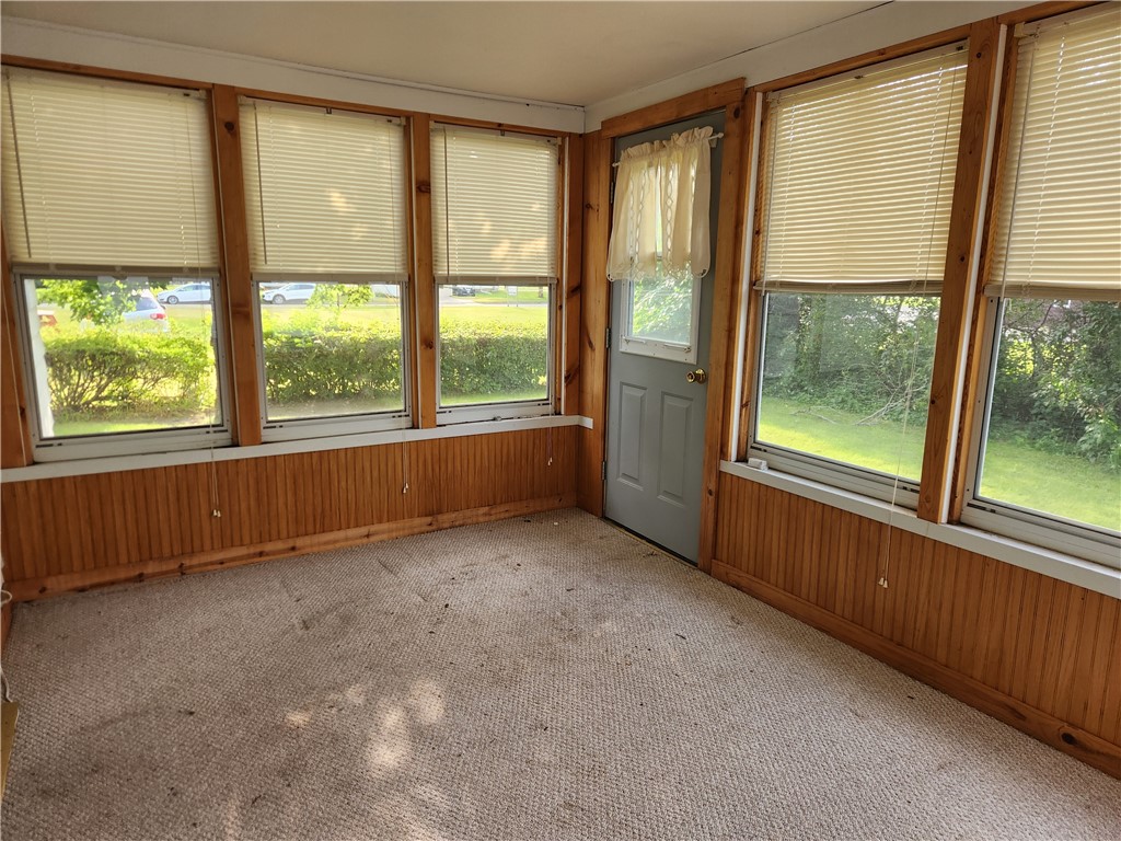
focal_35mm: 23
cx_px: 560
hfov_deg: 73.9
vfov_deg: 58.9
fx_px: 745
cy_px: 420
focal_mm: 5.4
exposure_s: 1/180
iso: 125
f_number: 1.8
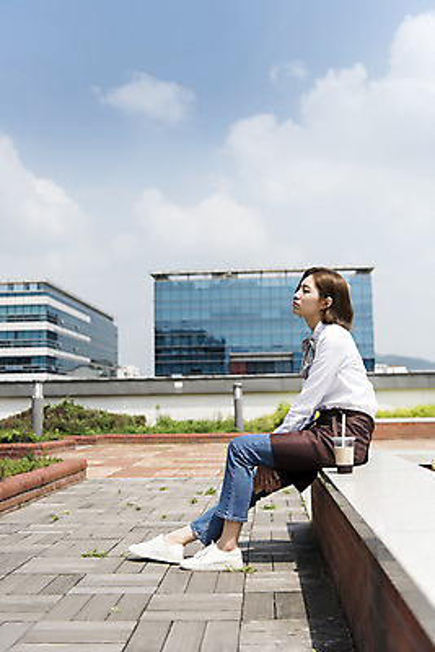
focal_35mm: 40
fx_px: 724
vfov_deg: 48.4
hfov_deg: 33.4
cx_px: 218
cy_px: 326
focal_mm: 40
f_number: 2.8
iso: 160
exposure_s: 1/6400
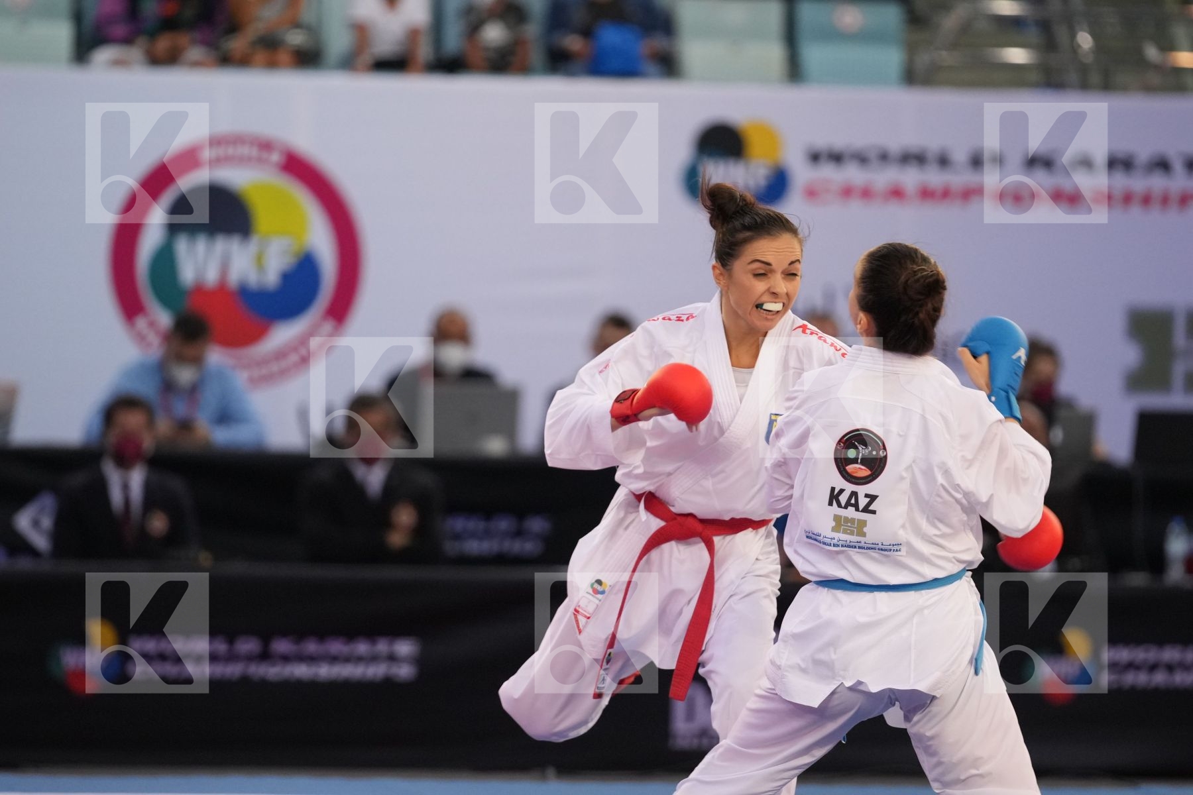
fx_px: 9941
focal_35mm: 300
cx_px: 596
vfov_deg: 4.6
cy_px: 398
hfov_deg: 6.9
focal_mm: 200
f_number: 2.8
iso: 2000
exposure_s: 1/1000
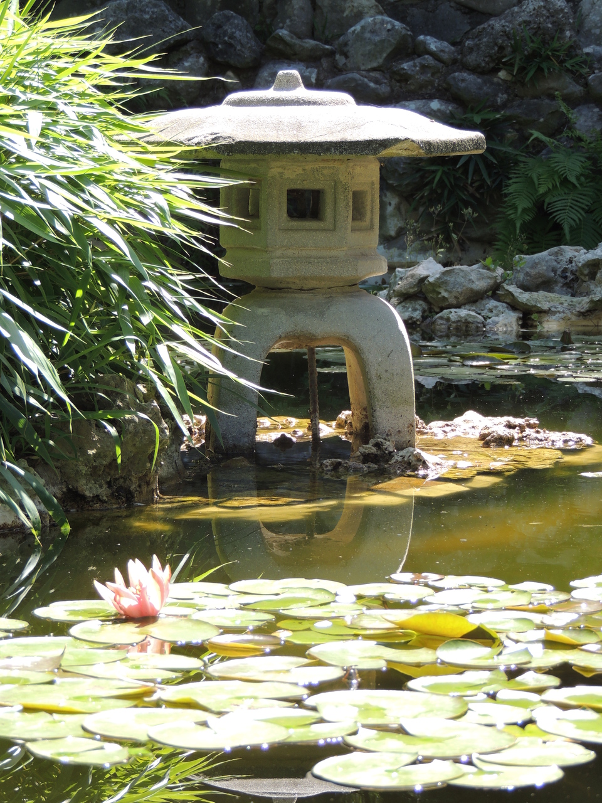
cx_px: 301
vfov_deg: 14.6
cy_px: 402
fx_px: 3130
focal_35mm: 135
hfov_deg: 11.0
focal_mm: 24
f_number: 4.3
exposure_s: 1/160
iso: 100
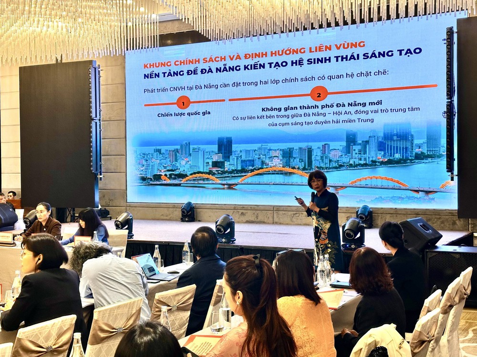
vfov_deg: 30.3
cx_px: 238
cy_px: 178
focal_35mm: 48
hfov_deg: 39.7
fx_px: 661
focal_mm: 6.86
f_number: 1.78
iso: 64
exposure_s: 1/60
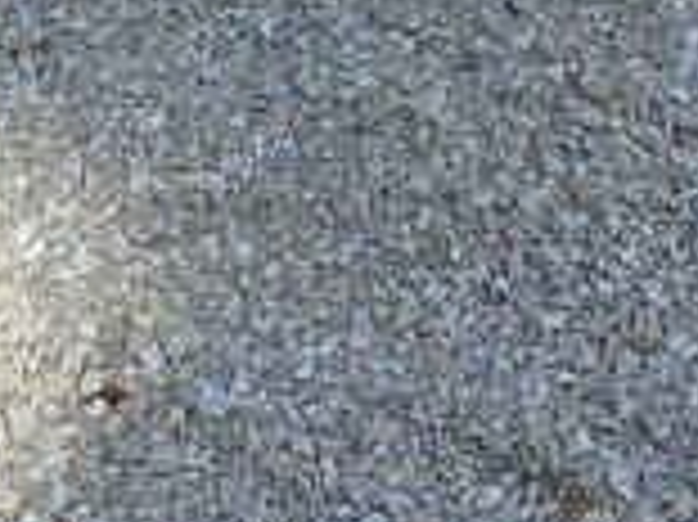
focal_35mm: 172
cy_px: -1066
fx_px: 3466
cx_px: 86
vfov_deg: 7.5
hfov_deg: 11.4
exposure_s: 1/1287
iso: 32
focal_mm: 4.25
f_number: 1.8
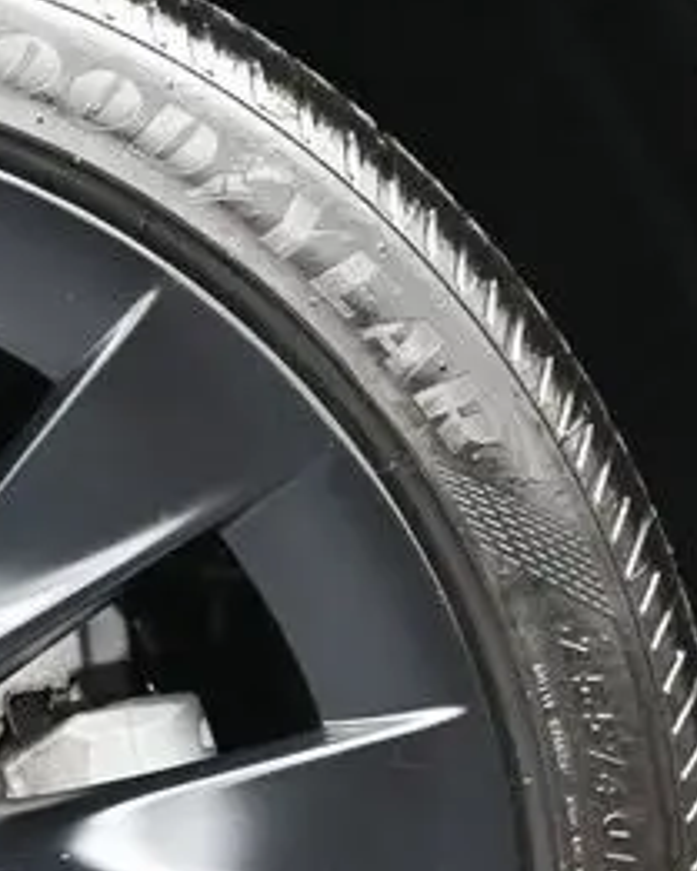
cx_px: -343
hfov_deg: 10.8
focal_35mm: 138
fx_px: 3552
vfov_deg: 13.7
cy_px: 923
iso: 2800
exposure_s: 1/125
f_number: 4.2
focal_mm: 25
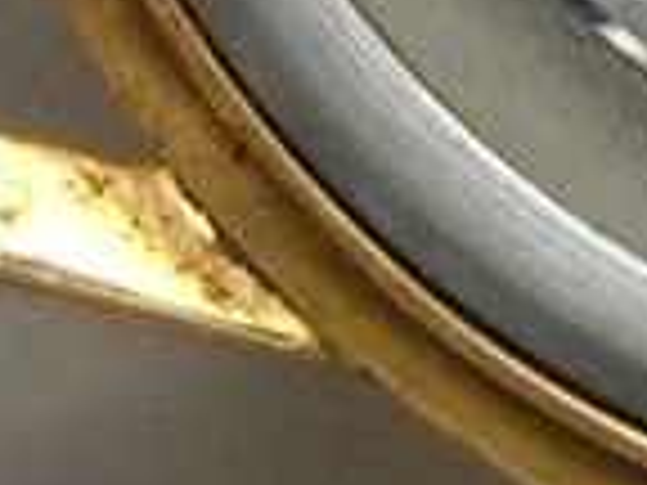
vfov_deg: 2.0
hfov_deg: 2.6
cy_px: -539
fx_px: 13962
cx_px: 1110
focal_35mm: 747
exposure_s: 1/61
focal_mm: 17.1
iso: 400
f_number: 4.7
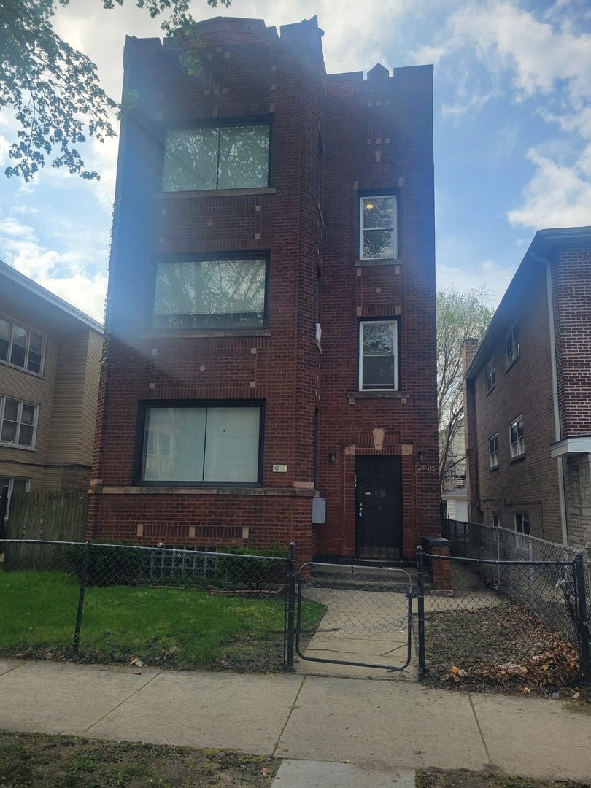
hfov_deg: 53.1
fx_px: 592
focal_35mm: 26
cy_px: 394
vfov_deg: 67.3
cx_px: 296
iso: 40
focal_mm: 5.4
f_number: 1.8
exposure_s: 1/1081
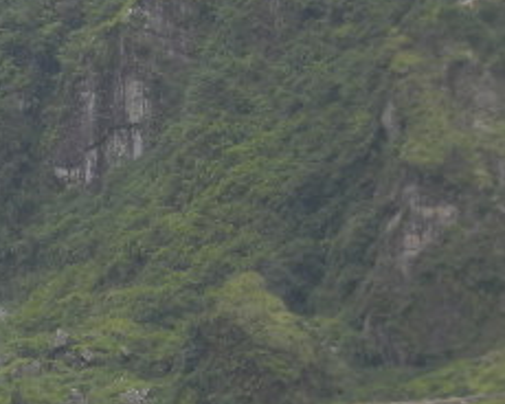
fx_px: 7294
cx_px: -364
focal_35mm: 488
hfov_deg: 3.9
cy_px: 81
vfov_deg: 3.2
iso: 160
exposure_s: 1/250
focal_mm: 25.9
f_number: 5.2
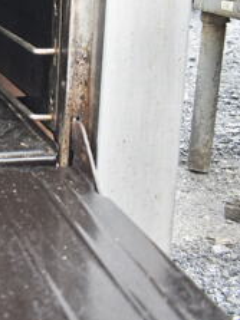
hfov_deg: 17.1
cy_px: 37
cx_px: -187
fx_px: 657
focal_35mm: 71
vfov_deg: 26.6
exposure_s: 1/30
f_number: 3.5
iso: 200
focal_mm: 18
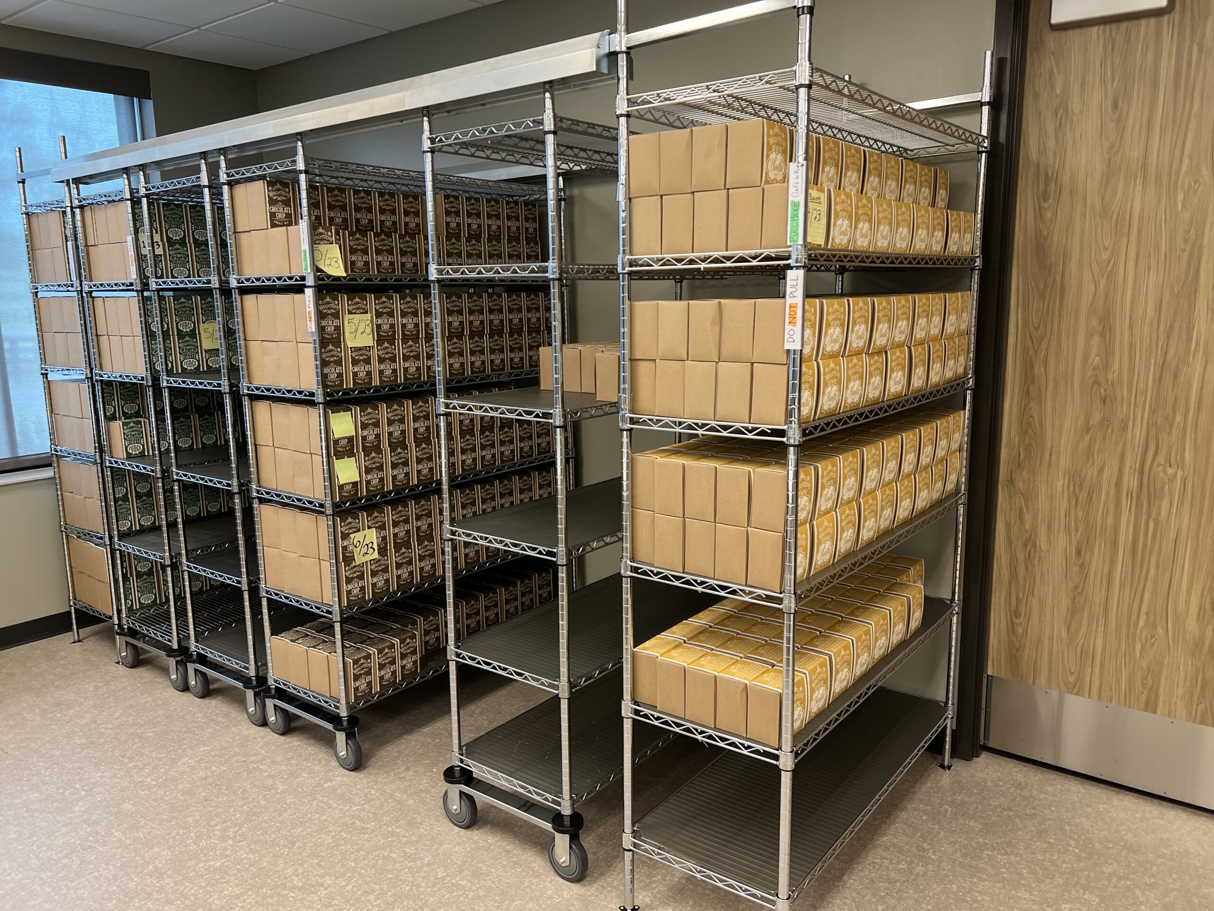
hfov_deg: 67.3
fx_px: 912
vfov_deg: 53.1
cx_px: 607
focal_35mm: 26
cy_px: 456
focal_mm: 5.7
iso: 100
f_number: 1.5
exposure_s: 1/120
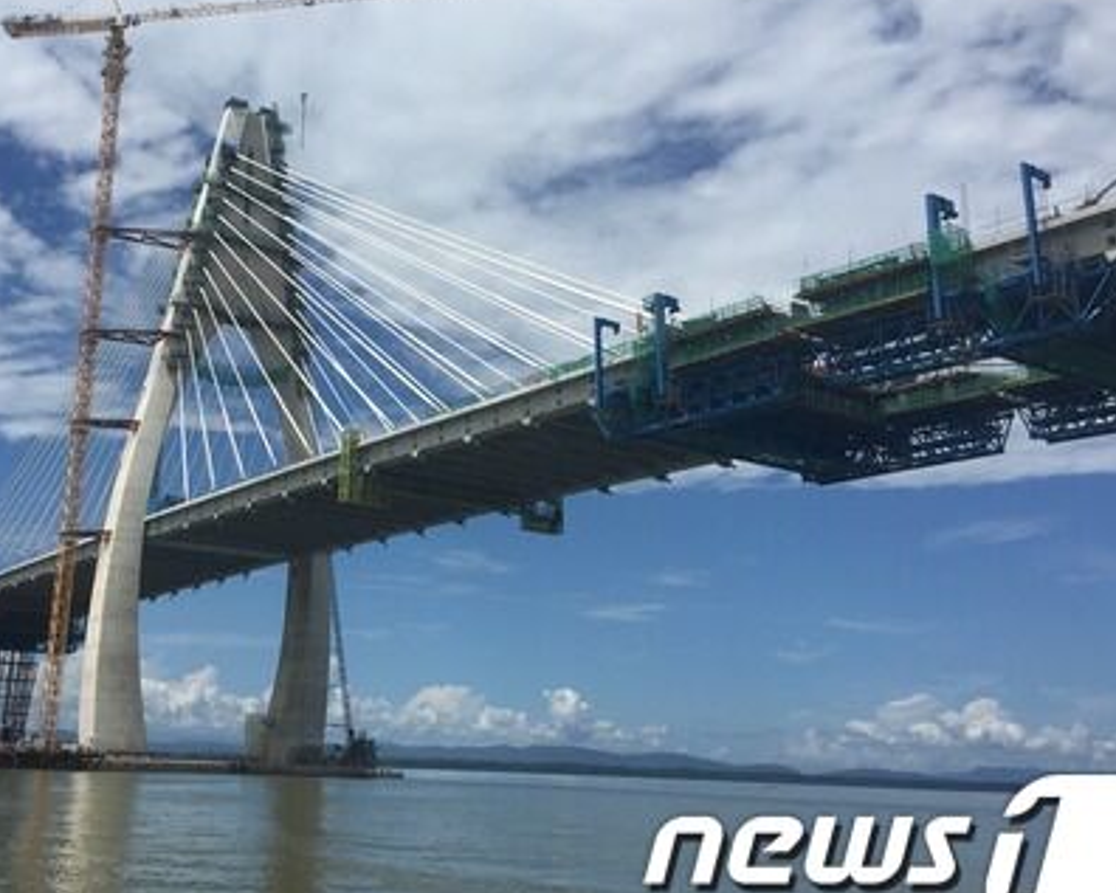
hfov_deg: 45.3
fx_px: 1321
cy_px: 369
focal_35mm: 40
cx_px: 395
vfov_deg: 37.2
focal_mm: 4.15
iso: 32
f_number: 2.2
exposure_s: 1/4950
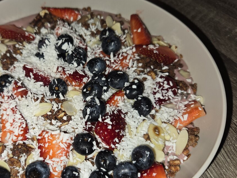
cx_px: 82
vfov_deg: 43.9
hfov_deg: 55.8
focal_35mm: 32
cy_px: 107
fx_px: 219
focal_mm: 5.4
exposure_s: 1/117
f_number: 1.8
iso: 25
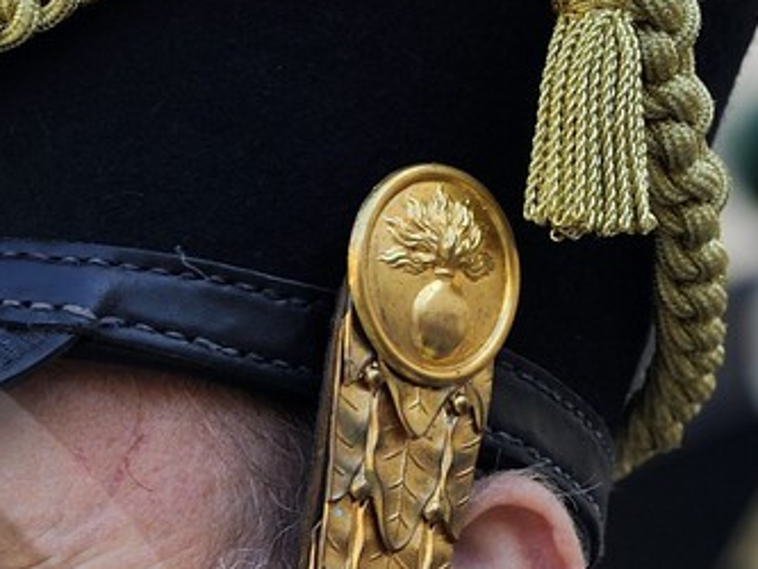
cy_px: 1113
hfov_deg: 2.4
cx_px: -603
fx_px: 17699
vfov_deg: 1.8
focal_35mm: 808
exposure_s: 1/200
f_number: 4.5
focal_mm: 175
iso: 200
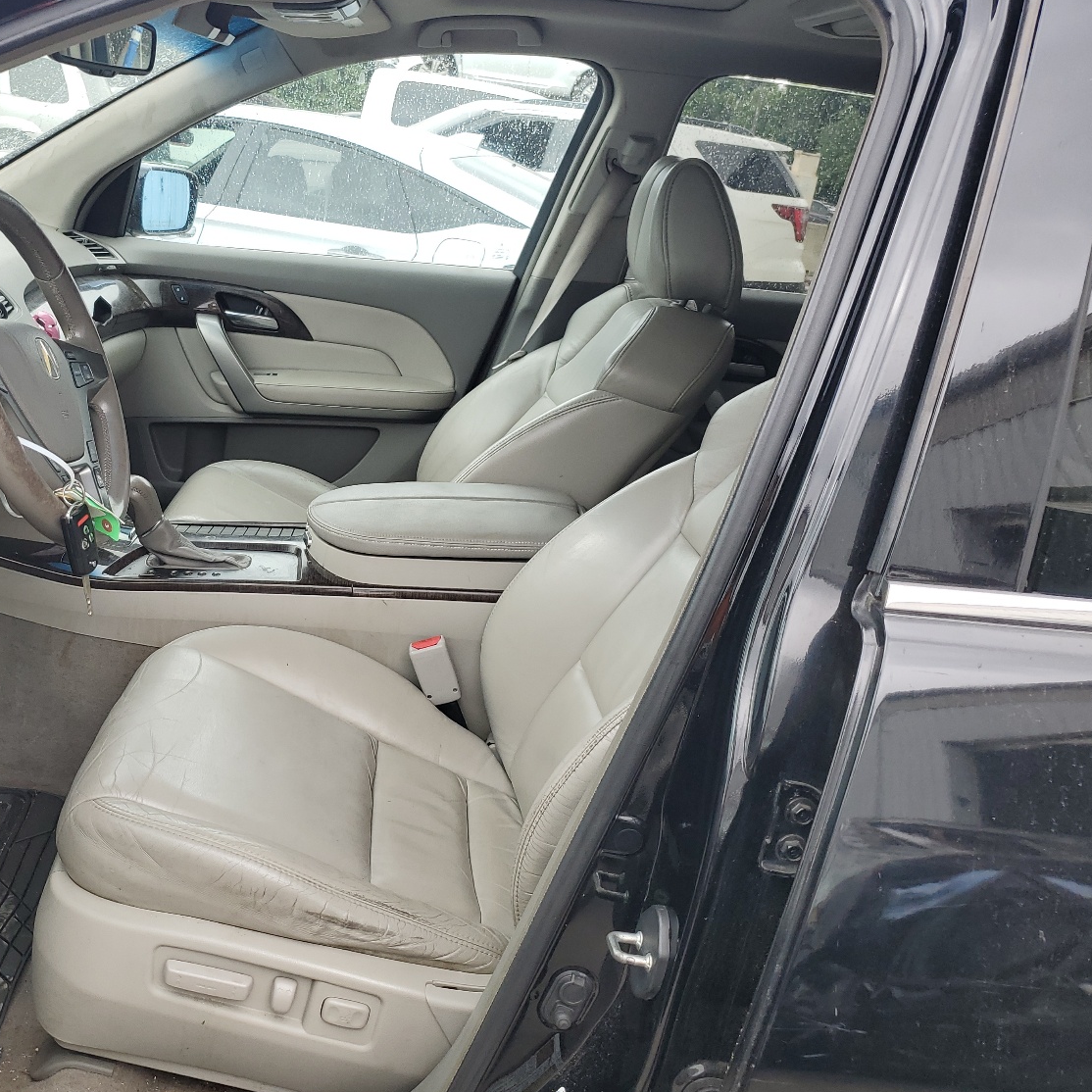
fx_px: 1178
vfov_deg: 49.7
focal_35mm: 33
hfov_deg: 48.7
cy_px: 515
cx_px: 346
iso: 50
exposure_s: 1/303
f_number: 1.5
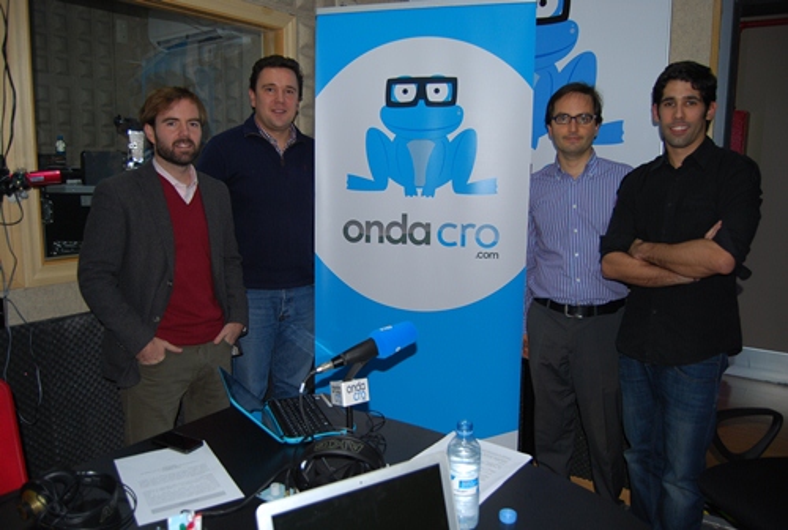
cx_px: 394
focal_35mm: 27
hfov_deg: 67.3
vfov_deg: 48.2
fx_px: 592
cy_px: 265
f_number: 3.5
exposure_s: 1/60
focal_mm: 18
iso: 200
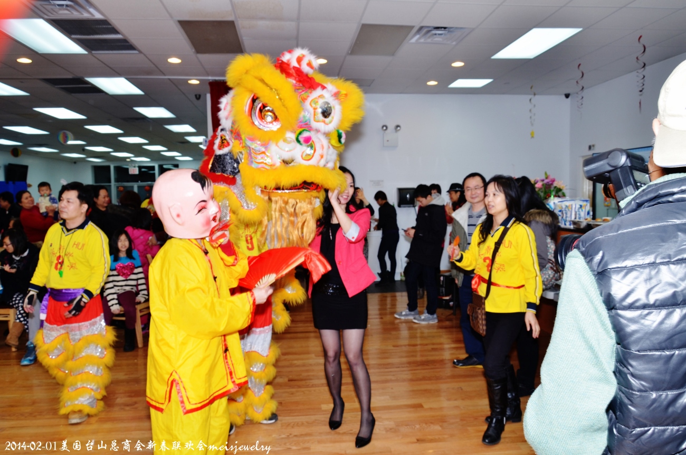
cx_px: 343
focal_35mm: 27
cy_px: 228
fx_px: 513
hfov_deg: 67.5
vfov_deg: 47.7
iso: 200
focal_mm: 18
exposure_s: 1/60
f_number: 7.1
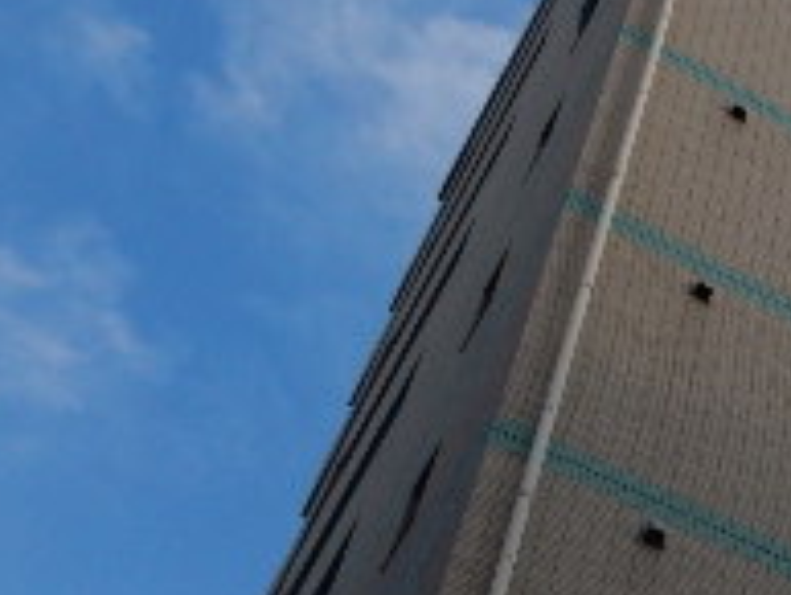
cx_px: 1139
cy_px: 517
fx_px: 1898
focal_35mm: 83
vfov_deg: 17.6
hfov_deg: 20.6
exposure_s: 1/800
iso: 125
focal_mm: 4.5
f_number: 3.7
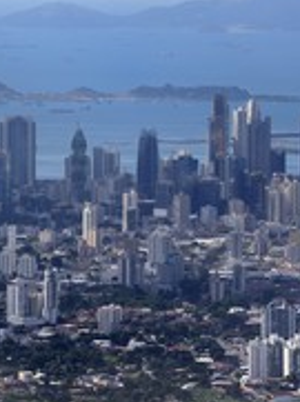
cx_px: 136
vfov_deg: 5.4
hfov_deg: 4.0
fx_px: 4279
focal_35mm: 369
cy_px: 149
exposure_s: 1/800
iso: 200
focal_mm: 165
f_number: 10
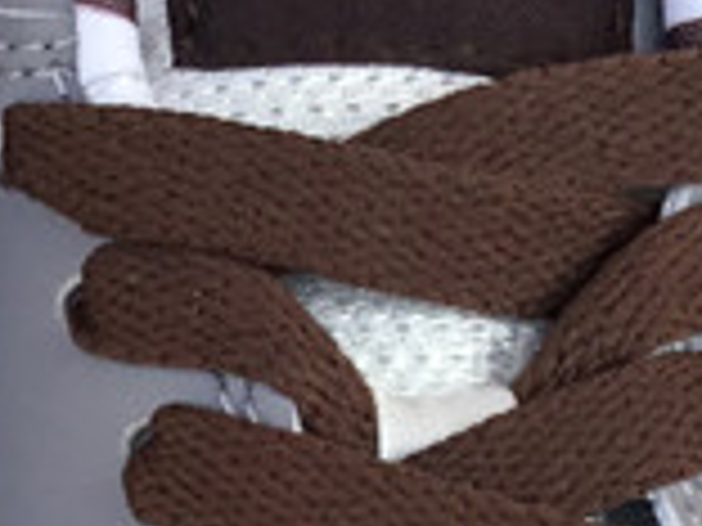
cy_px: 1185
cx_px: -54
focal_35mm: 179
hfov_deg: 10.9
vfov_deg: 7.8
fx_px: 3630
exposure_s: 1/323
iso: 25
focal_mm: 3.3
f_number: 2.4
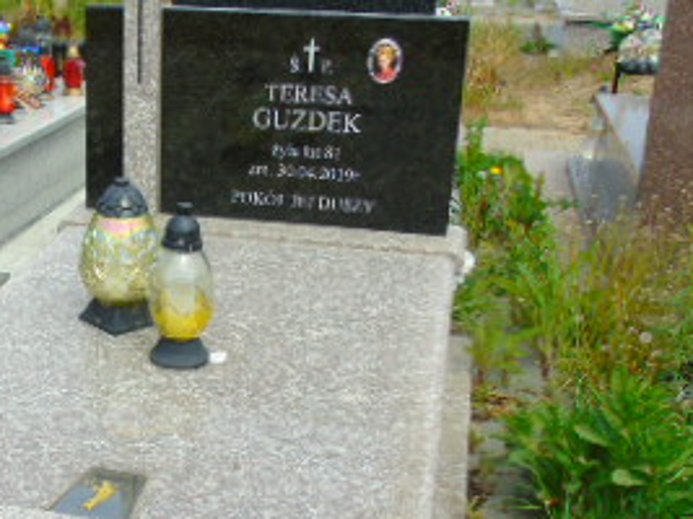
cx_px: 93
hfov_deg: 31.0
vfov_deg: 24.1
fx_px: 1201
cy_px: 389
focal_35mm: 60
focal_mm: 4.4
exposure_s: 1/800
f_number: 3.4
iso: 80
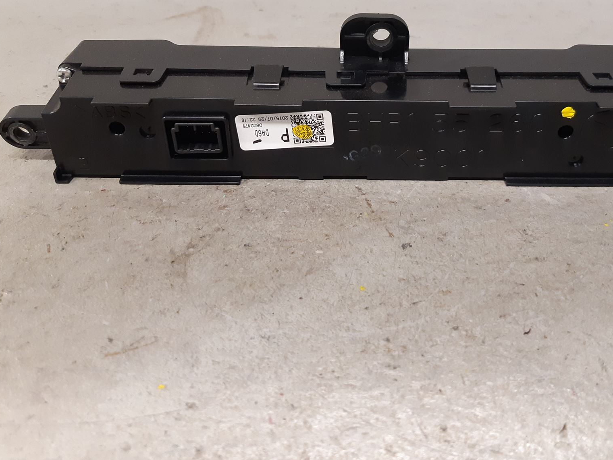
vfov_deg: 40.3
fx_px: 620
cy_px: 160
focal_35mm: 35
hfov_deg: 52.3
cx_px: 368
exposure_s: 1/50
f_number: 1.7
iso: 250
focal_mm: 3.93
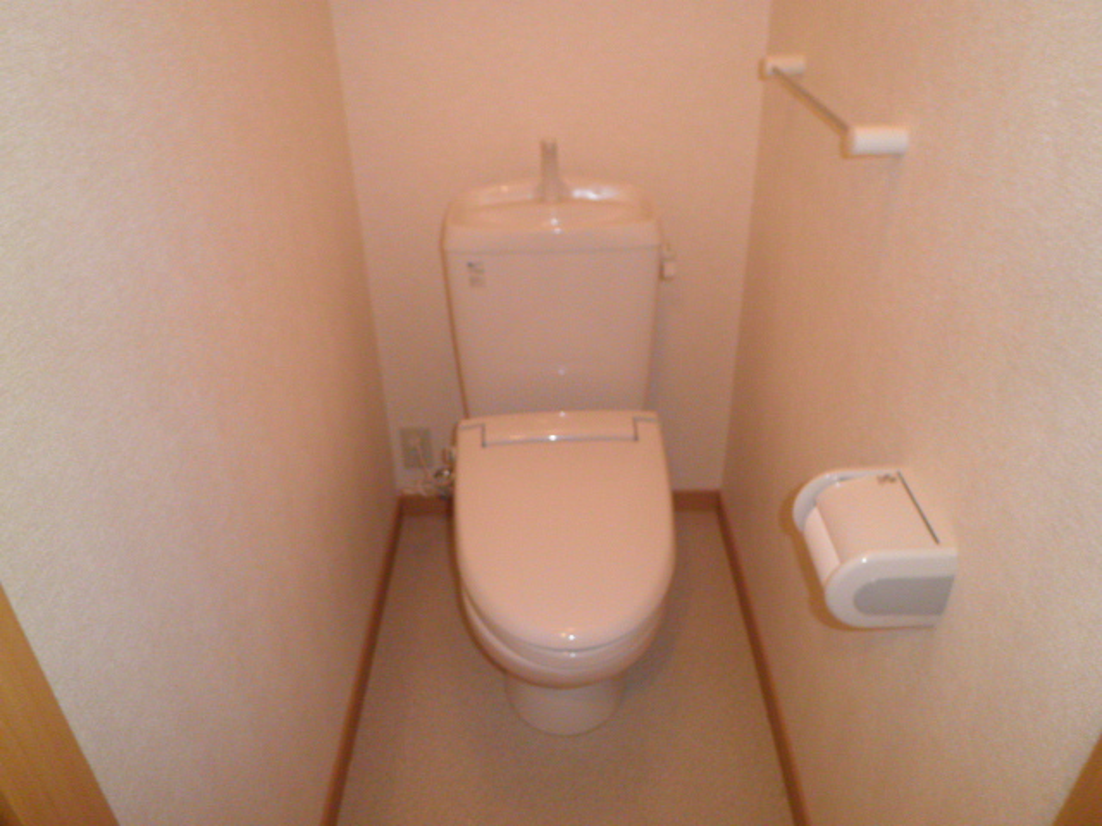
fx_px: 828
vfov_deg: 53.1
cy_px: 413
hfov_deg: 67.3
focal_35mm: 26
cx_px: 551
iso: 160
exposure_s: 1/30
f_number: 2.8
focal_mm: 4.7
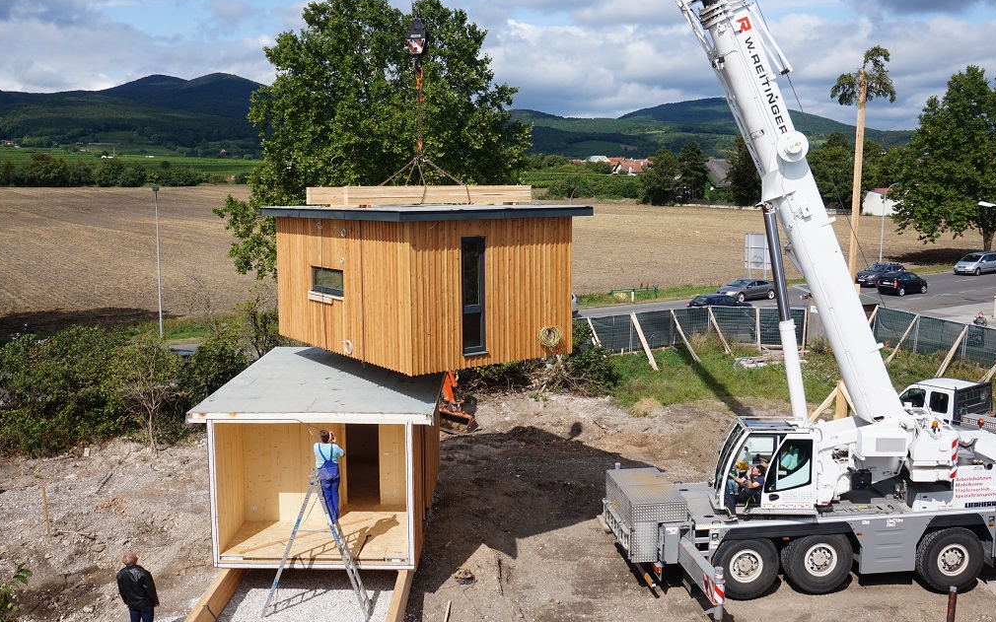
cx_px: 495
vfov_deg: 38.8
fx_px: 883
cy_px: 296
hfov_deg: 58.9
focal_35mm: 33
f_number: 14
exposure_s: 1/100
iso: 100
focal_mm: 21
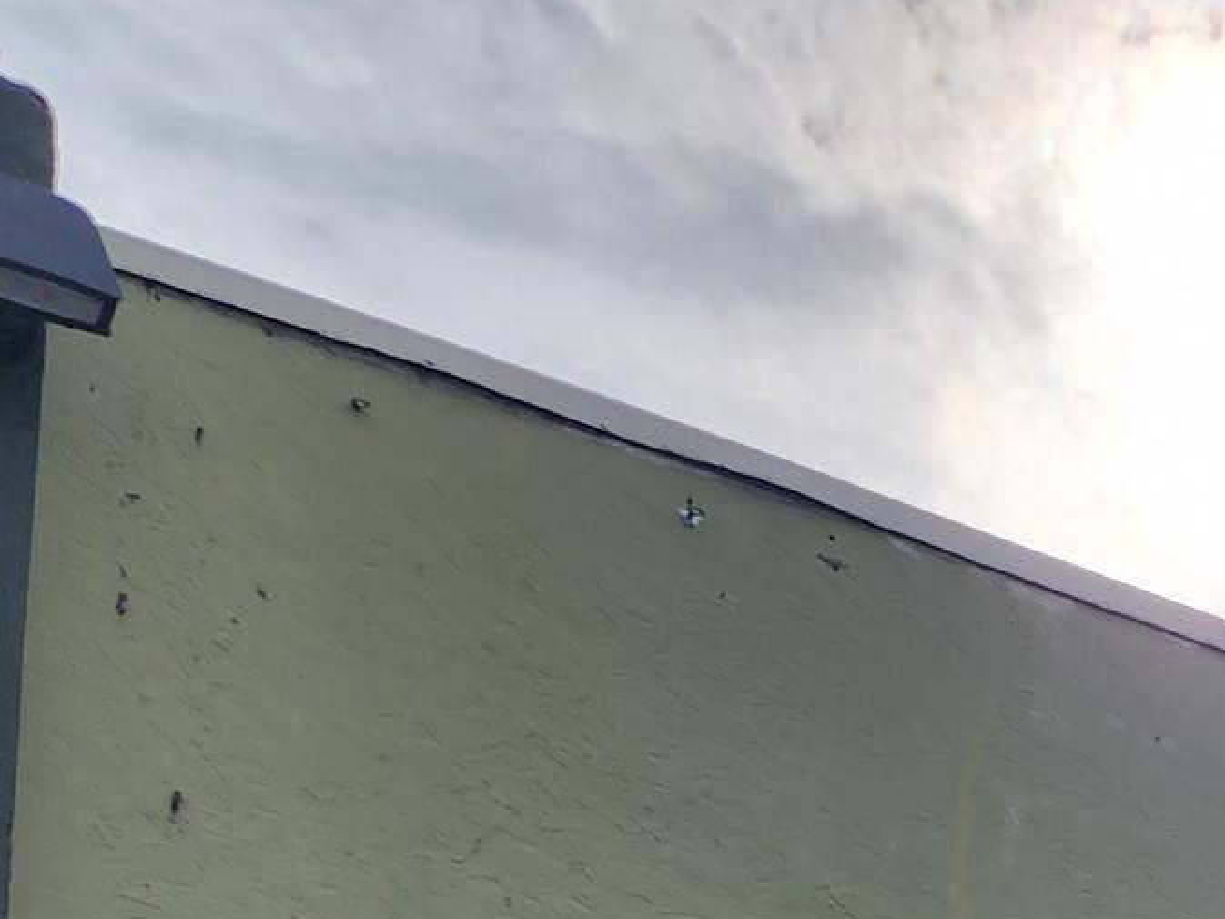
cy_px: 1785
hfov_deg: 16.7
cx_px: 1922
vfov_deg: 12.5
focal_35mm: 105
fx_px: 3716
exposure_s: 1/1453
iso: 12
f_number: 1.8
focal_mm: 6.4
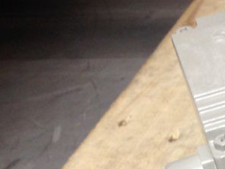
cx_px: 464
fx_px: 916
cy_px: 264
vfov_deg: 10.1
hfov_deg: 12.2
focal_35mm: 141
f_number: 2.4
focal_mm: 4.12
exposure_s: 1/20
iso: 64
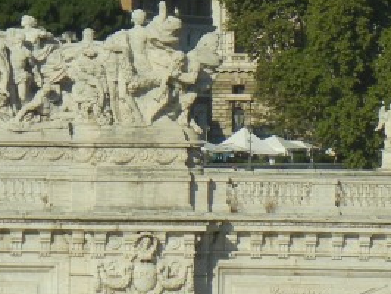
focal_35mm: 446
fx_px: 5042
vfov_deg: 3.3
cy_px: 110
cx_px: 143
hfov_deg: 4.4
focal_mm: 20.9
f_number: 9.2
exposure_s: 1/421
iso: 160
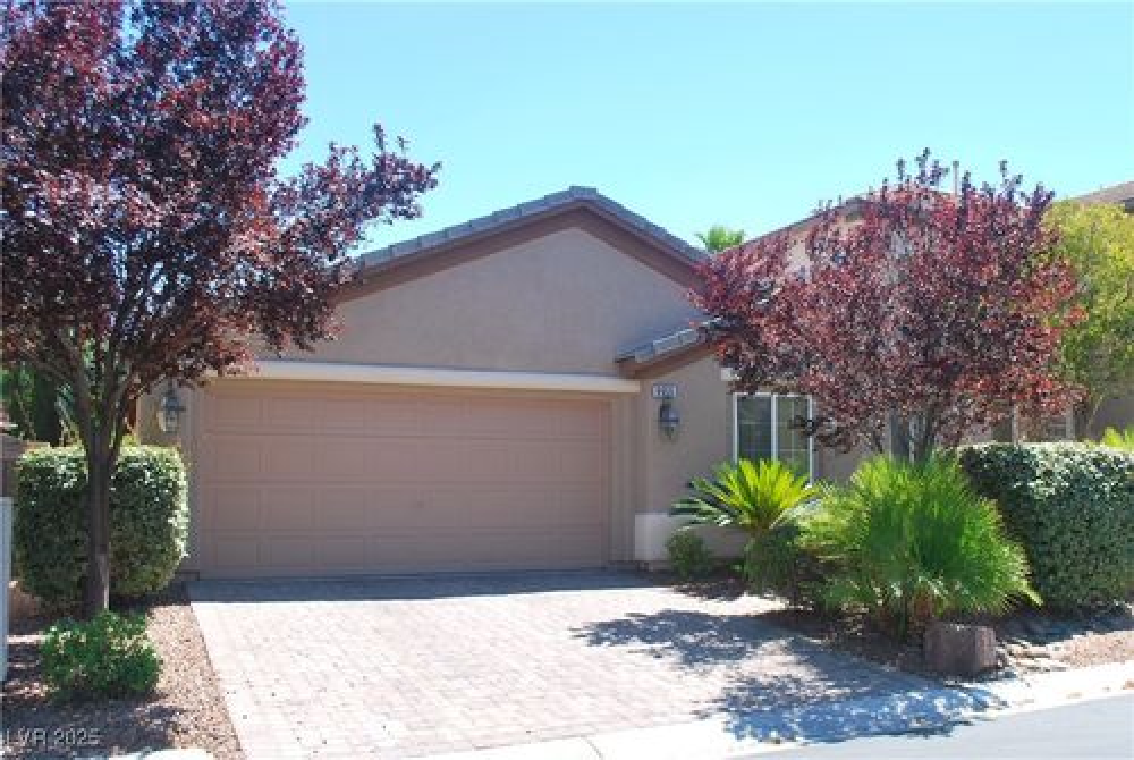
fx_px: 946
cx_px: 567
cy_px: 380
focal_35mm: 30
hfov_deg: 61.9
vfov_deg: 43.7
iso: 100
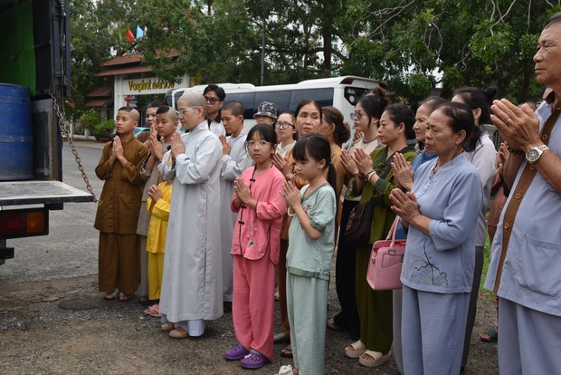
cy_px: 188
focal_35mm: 38
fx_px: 592
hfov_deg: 50.7
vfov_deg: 35.1
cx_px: 280
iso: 400
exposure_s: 1/200
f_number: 7.1
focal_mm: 38
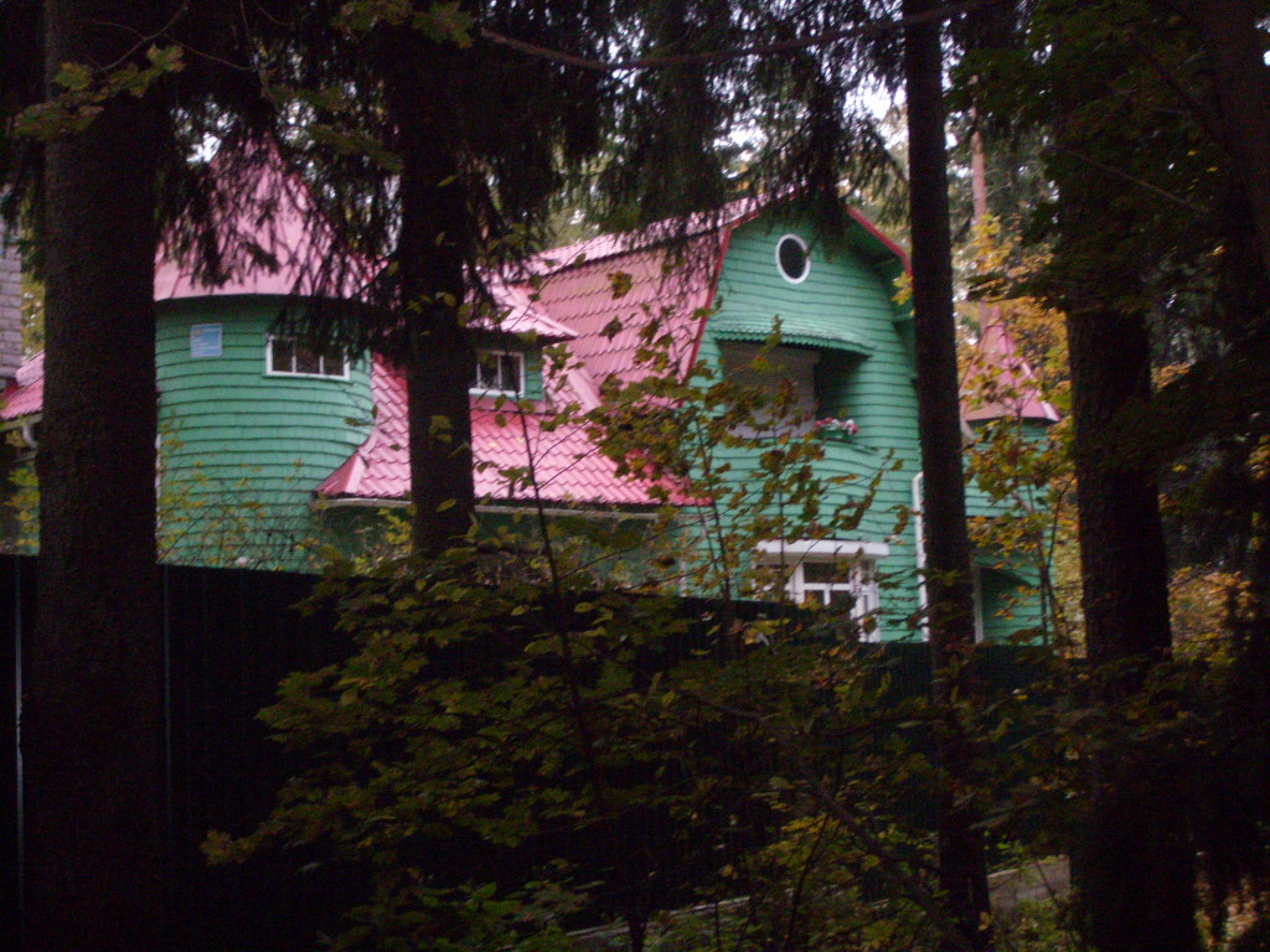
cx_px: 635
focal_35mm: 62
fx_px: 2275
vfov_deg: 23.7
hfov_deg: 31.2
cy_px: 476
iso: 800
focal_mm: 10.36
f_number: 3.7
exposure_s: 1/60
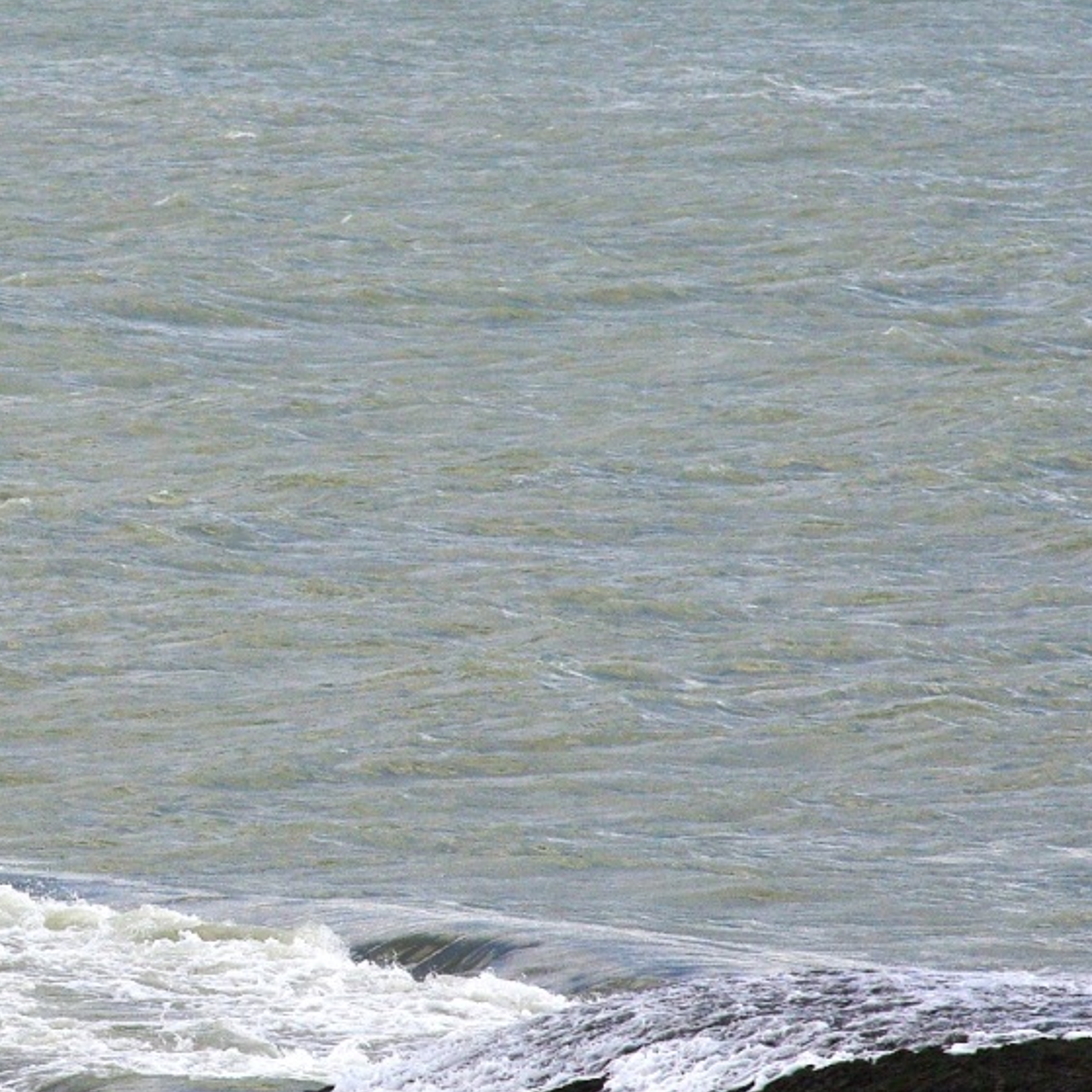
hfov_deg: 2.7
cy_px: 673
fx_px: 23377
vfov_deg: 2.7
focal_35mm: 655
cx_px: 35
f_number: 8
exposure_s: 1/1000
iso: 400
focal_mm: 190
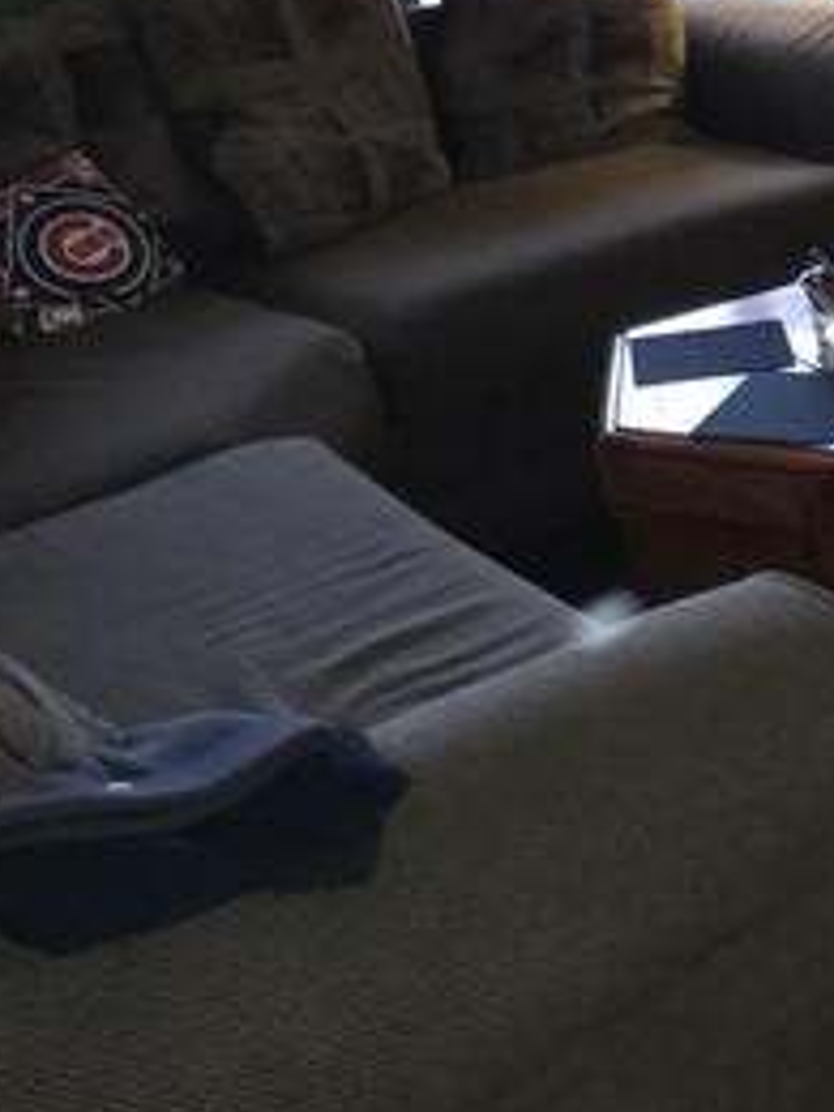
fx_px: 1735
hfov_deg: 23.2
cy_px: 192
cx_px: 1150
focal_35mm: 54
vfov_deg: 34.3
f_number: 1.9
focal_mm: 2.2
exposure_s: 1/40
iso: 250
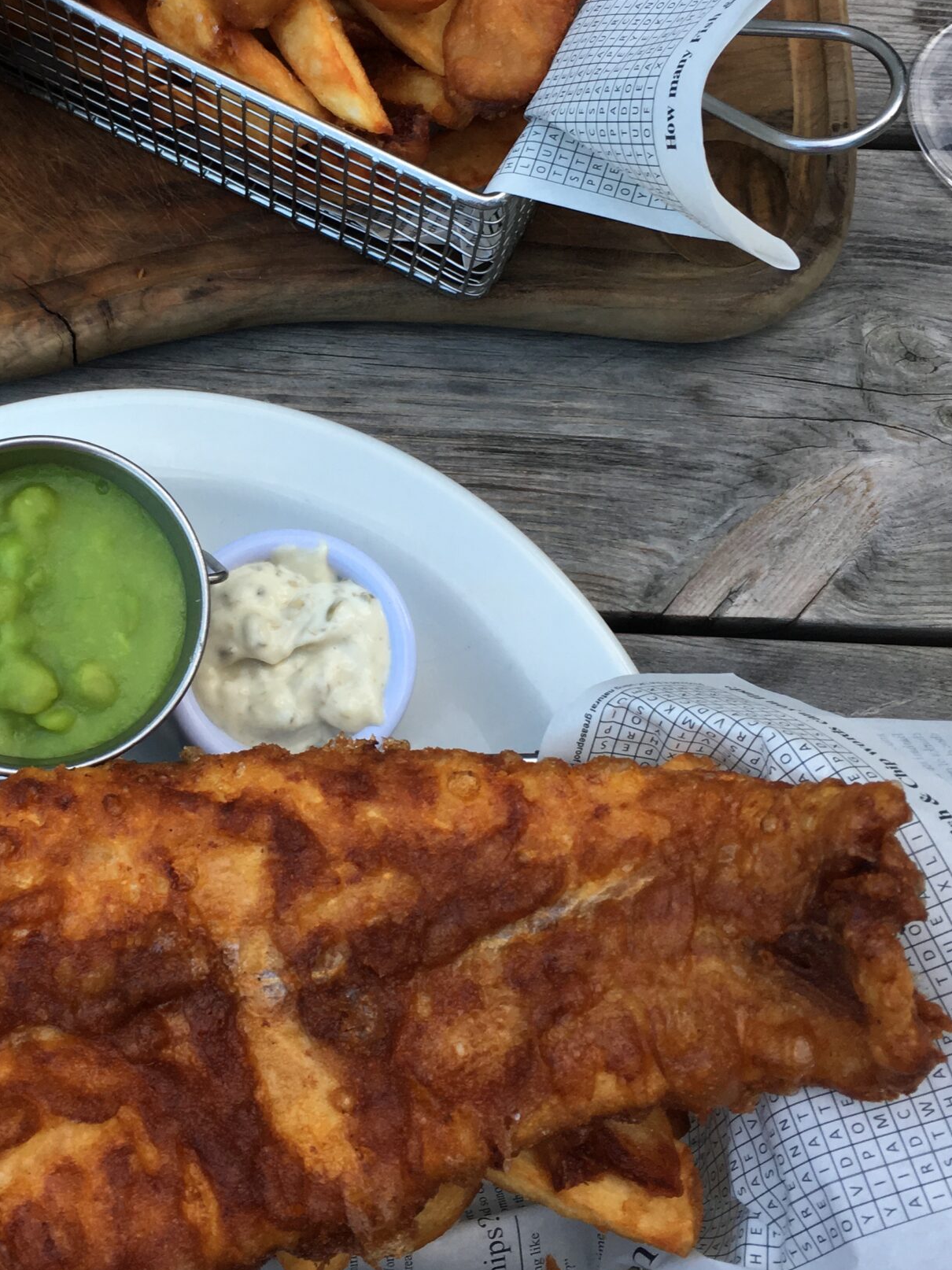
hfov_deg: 31.0
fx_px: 1687
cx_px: 250
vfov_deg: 40.9
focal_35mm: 46
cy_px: 475
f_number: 2.2
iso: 40
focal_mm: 4.15
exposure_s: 1/100
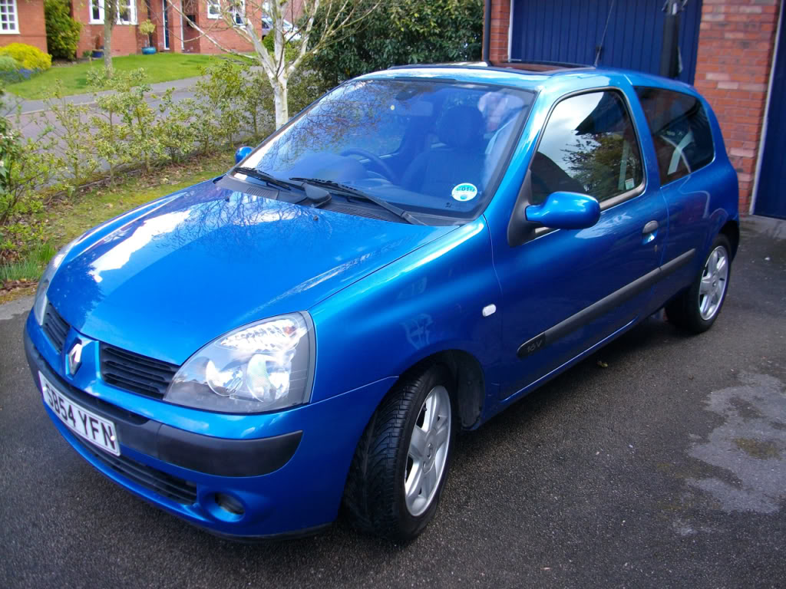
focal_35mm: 32
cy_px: 294
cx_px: 393
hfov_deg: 56.8
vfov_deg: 44.2
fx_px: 727
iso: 80
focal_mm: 5.7
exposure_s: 1/83
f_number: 2.9
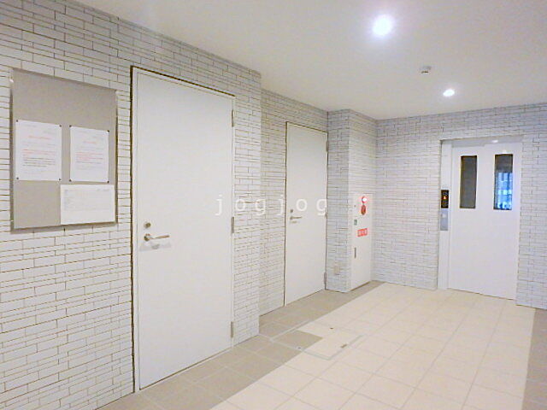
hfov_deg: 79.0
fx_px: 332
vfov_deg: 63.4
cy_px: 205
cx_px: 274
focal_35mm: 21
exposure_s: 1/25
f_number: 3.5
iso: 800
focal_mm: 3.7
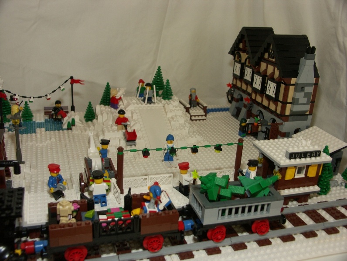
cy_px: 130
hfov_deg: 51.4
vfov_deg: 39.7
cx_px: 174
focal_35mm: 36
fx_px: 361
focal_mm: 9.31
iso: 100
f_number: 2.8
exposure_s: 1/50
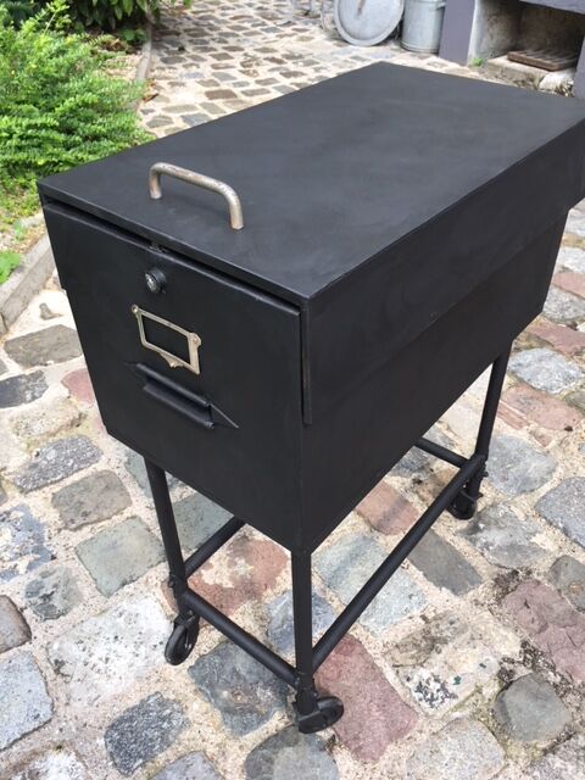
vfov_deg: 61.7
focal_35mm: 29
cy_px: 390
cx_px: 292
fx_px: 653
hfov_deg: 48.2
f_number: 2.2
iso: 25
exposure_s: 1/289
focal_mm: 4.15
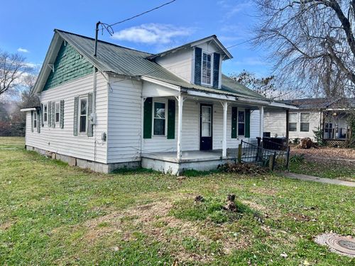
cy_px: 133
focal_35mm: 26
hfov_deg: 67.3
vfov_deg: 53.1
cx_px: 178
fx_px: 267
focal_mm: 5.7
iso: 50
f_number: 1.5
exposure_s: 1/1779
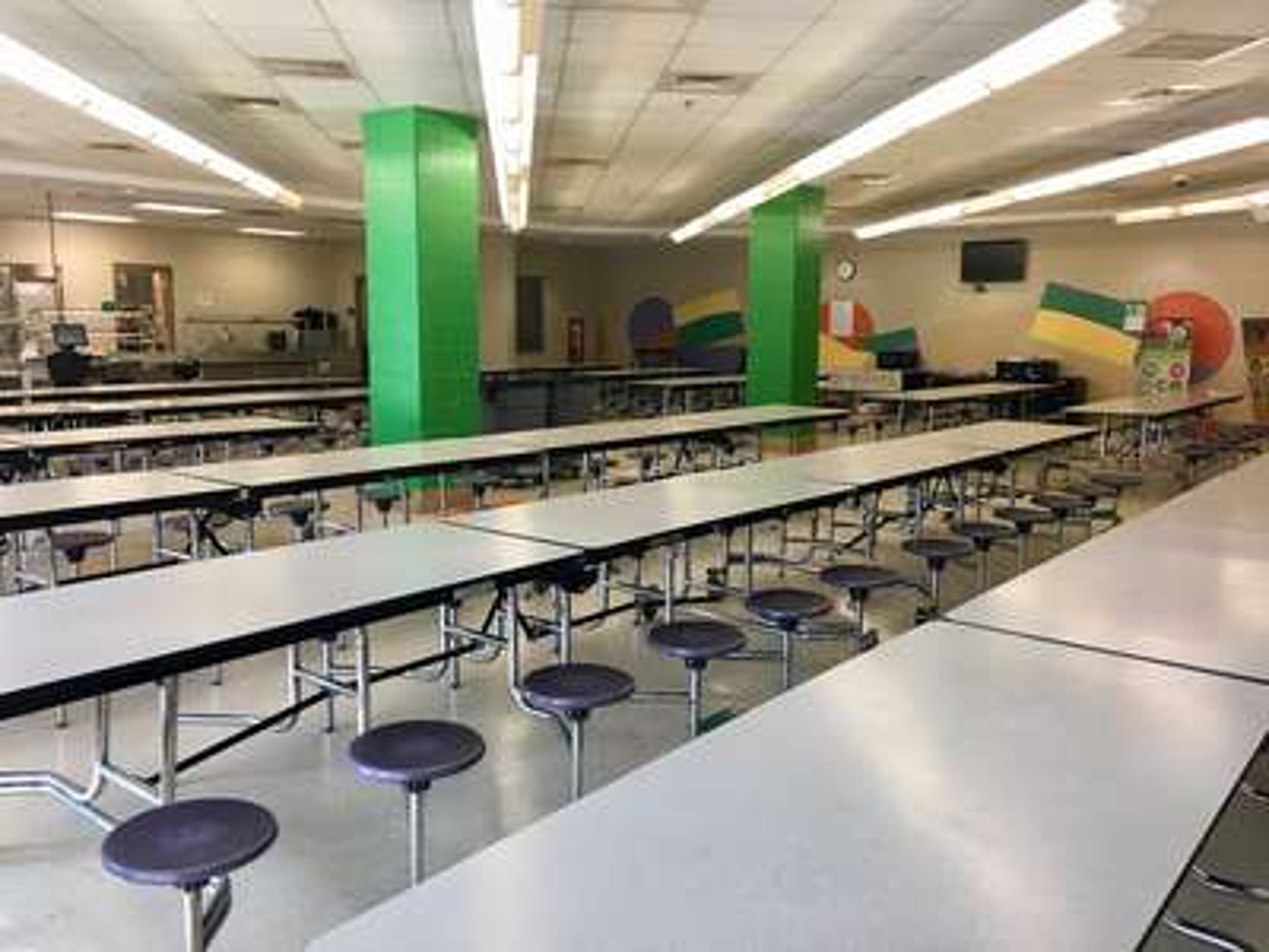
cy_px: 476
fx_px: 1063
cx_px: 634
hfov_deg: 61.7
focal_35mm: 29
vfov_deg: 48.2
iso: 40
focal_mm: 4.15
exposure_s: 1/30
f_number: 2.2
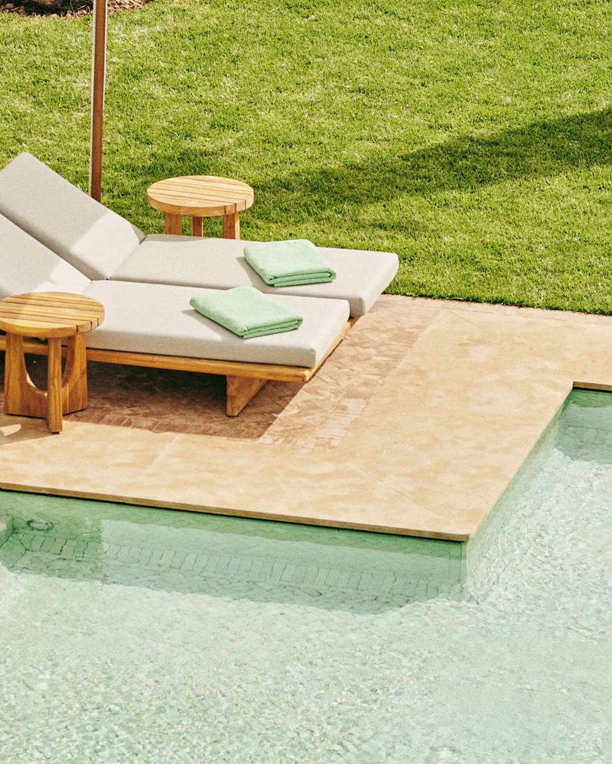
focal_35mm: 246
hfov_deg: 6.3
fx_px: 5570
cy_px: 77
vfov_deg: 7.8
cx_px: 181
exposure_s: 1/320
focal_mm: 85
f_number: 5.6
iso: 100
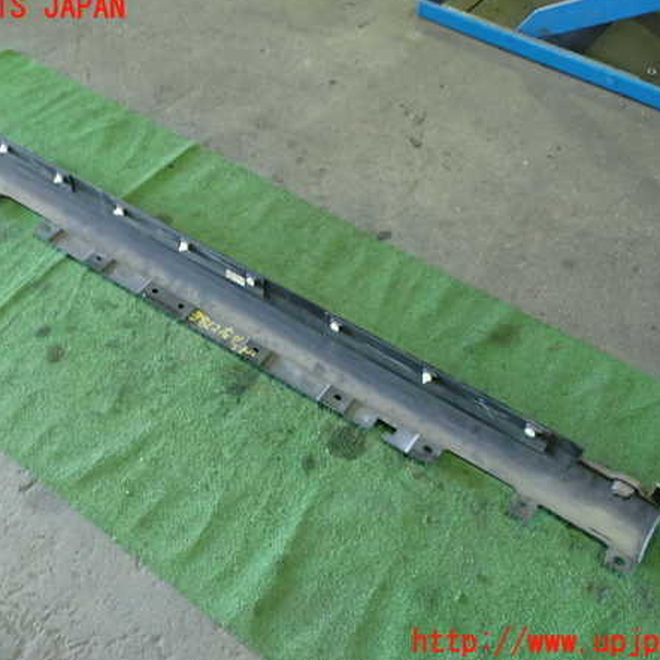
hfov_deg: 46.0
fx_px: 777
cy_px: 326
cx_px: 302
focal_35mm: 36
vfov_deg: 46.0
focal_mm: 5.4
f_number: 2.3
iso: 400
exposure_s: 1/30
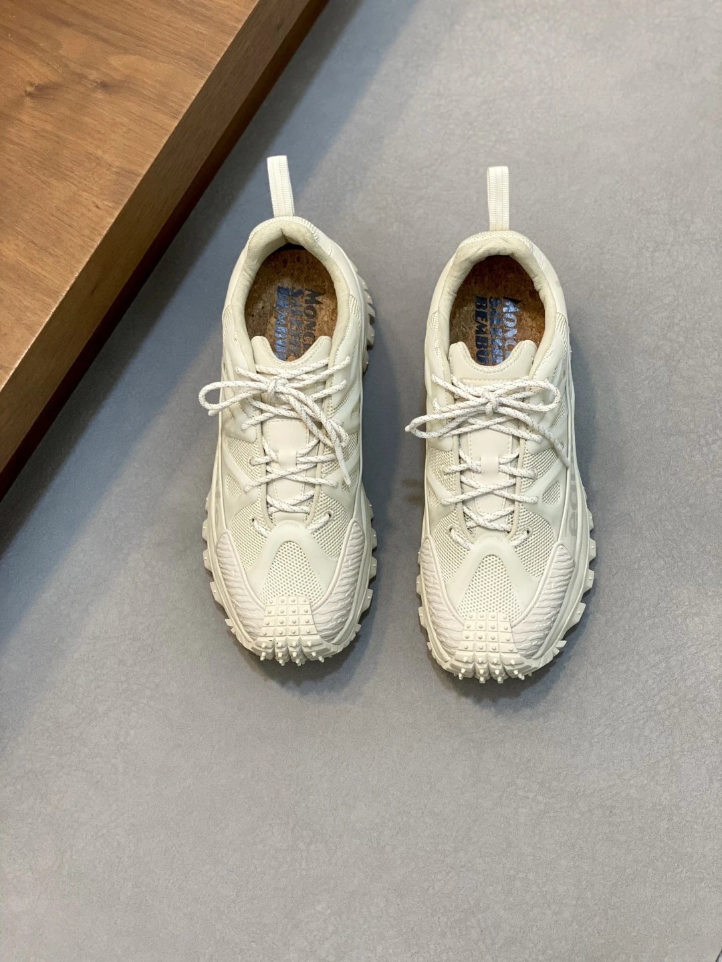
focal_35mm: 52
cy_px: 481
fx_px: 1446
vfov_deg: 36.8
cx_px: 361
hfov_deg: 28.0
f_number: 2
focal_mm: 6
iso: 100
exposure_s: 1/100
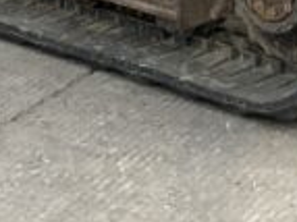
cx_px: 226
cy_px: -488
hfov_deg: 9.5
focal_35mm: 208
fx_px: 1783
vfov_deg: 6.4
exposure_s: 1/829
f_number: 1.8
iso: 16
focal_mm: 3
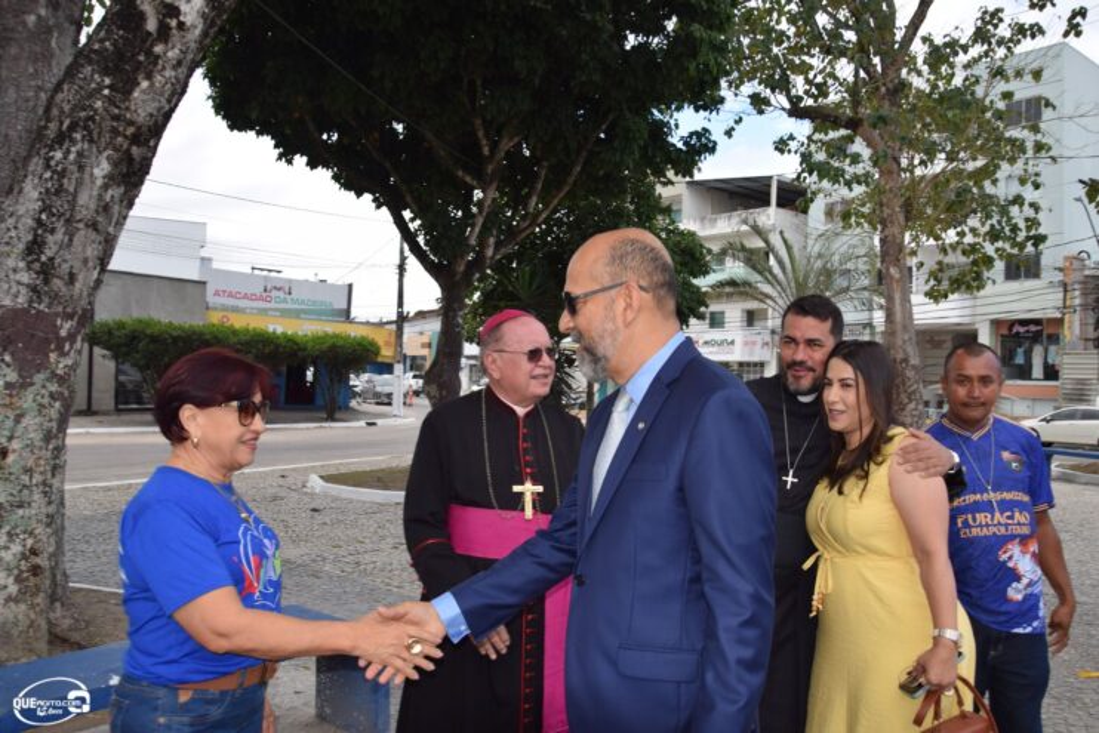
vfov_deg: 47.9
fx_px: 824
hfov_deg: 67.4
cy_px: 366
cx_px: 550
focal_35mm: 27
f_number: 6.3
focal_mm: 18
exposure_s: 1/160
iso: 100
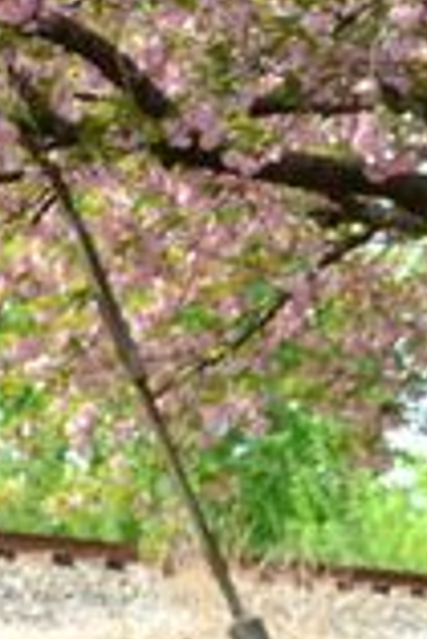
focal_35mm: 183
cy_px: 810
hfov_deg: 7.1
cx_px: 980
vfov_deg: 11.0
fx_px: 3248
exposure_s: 1/125
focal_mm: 30
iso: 200
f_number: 5.6
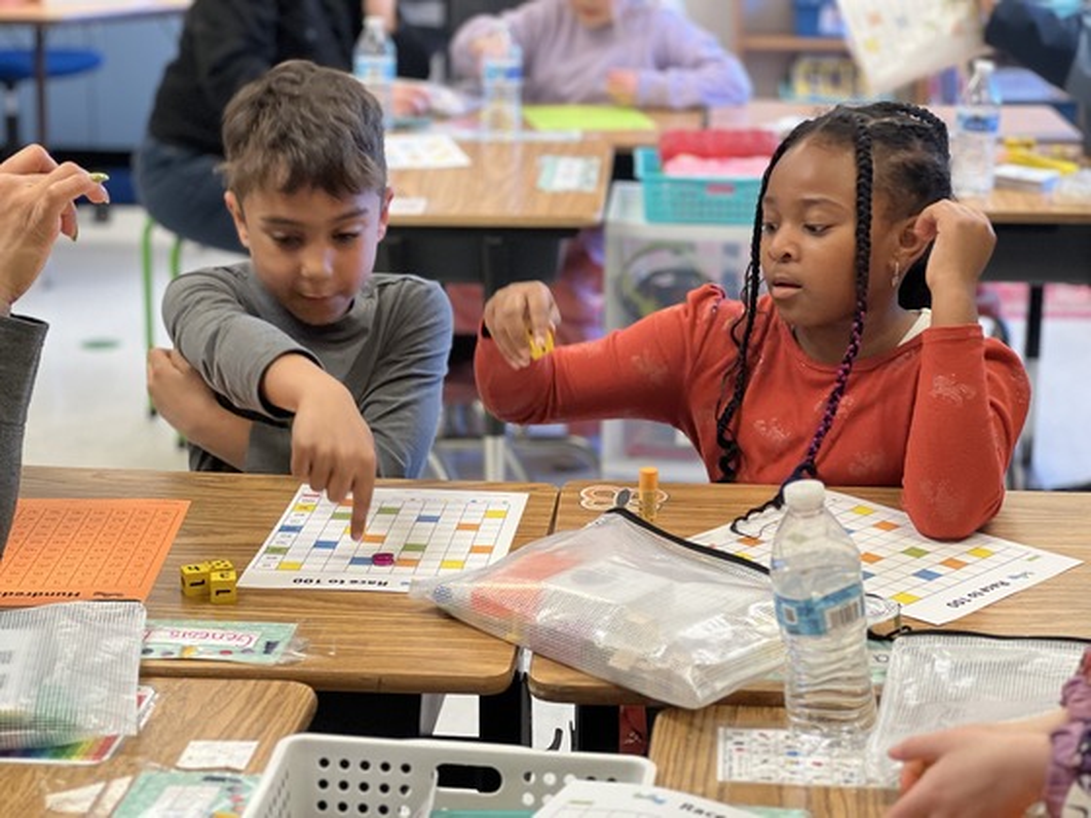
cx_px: 546
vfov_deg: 19.1
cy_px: 409
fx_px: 2427
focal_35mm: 77
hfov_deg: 25.3
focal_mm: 9
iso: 320
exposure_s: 1/40
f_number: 2.8
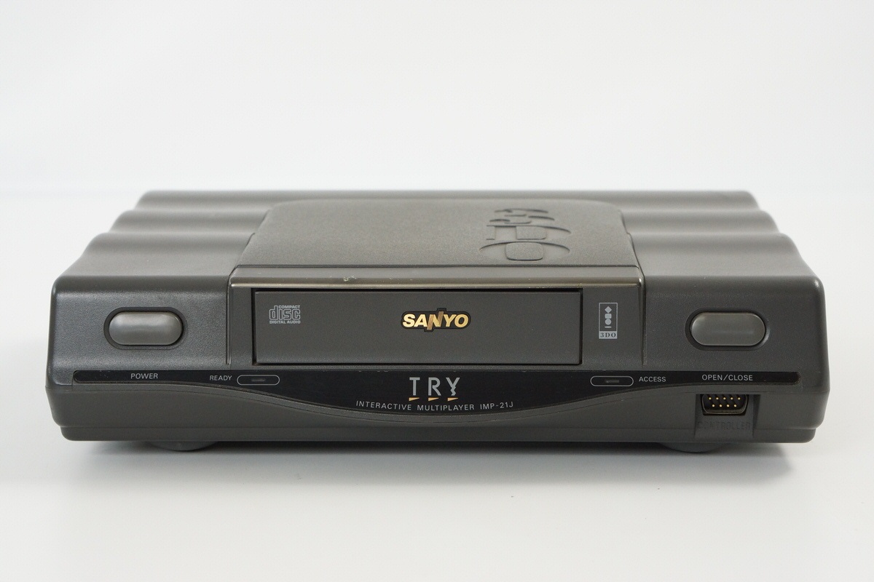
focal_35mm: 75
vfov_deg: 18.2
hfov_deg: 27.0
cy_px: 291
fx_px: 1821
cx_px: 437
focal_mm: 50
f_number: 6.3
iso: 1000
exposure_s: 1/80
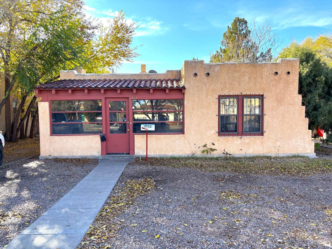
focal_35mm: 26
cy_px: 124
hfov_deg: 67.3
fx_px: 249
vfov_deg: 53.1
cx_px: 166
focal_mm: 5.96
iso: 50
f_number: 1.6
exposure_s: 1/684
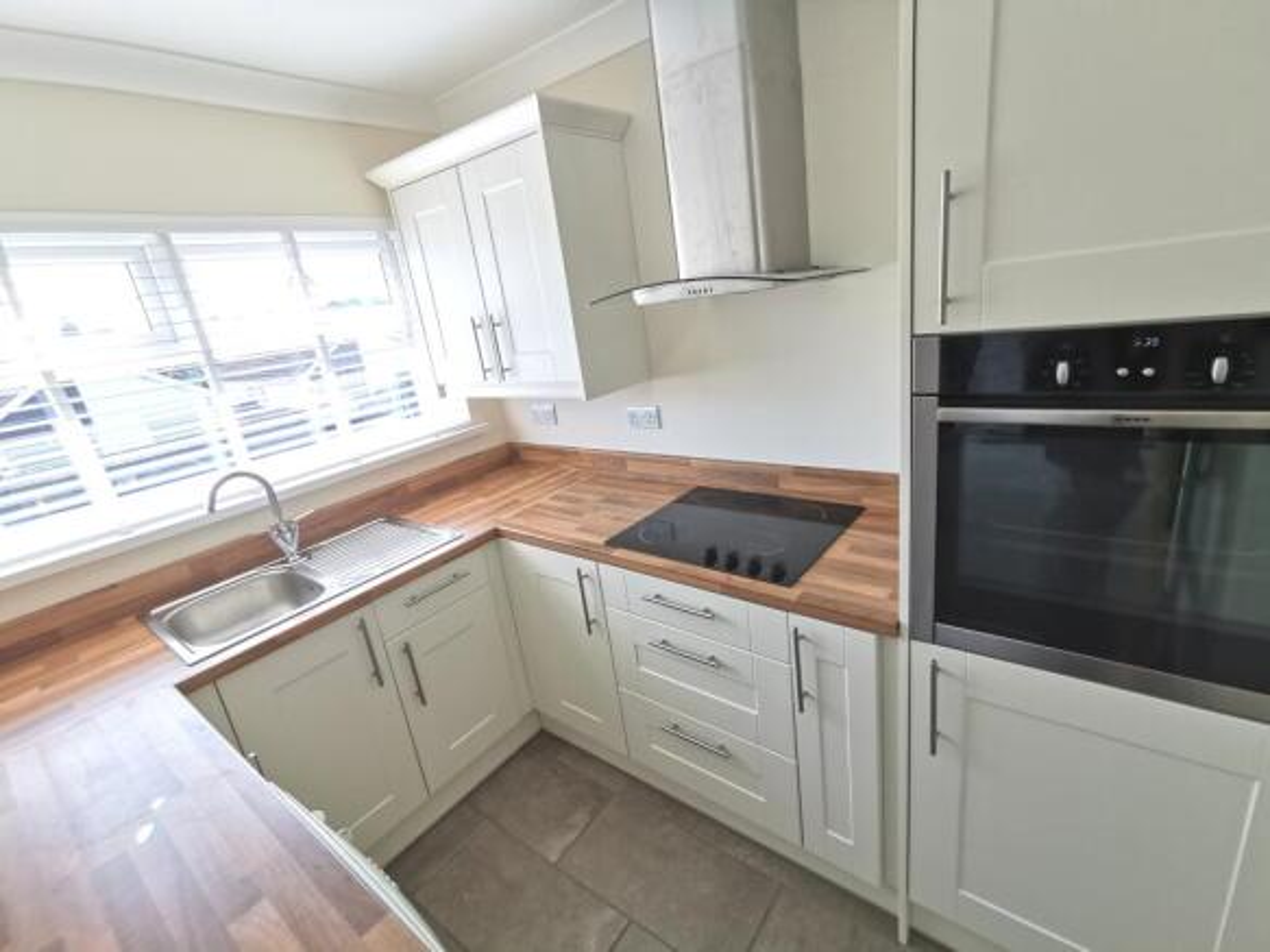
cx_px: 635
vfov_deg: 78.1
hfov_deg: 94.5
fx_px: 587
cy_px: 476
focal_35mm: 16
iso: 80
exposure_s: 1/120
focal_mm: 2.35
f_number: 2.2
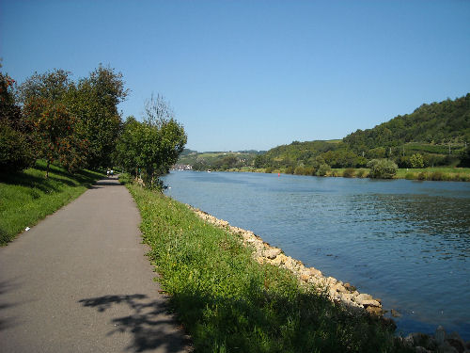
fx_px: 475
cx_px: 235
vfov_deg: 40.7
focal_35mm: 35
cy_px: 176
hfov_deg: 52.6
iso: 64
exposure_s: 1/323
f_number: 5.6
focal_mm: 5.7
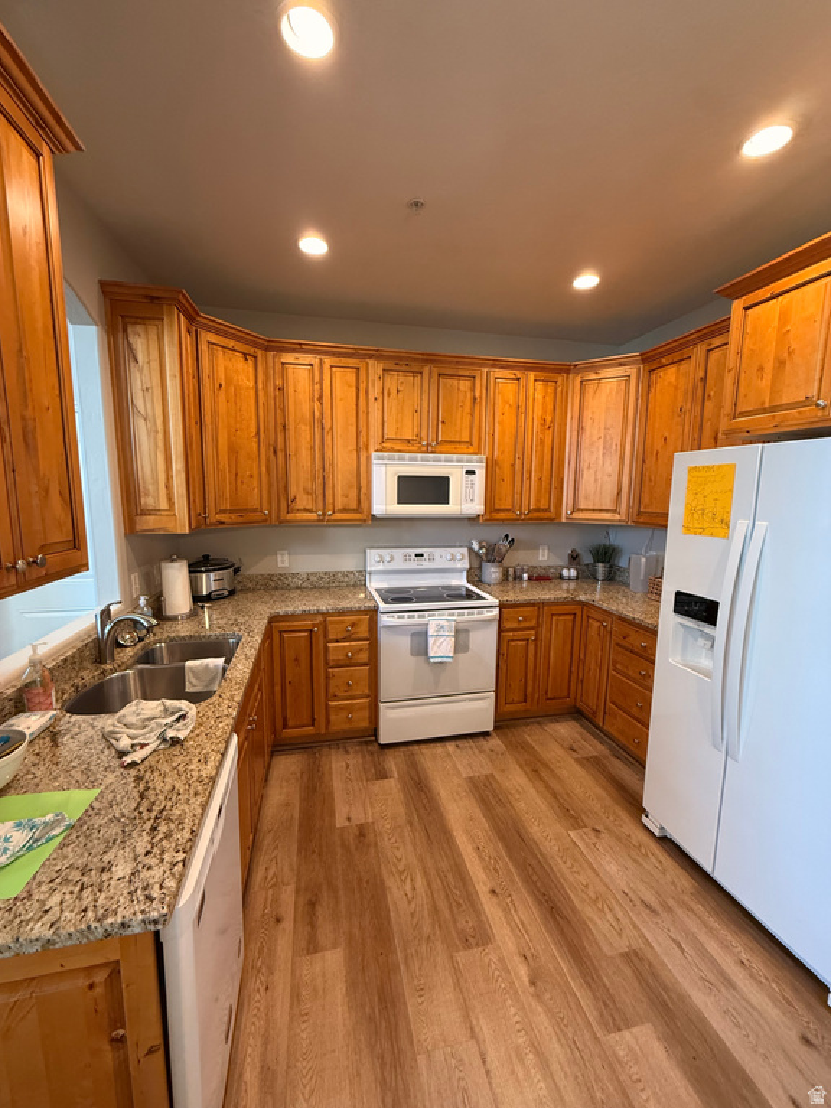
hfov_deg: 85.7
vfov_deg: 102.1
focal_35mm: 14
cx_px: 416
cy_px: 554
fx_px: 448
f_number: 2.2
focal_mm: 2.22
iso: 250
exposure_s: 1/60
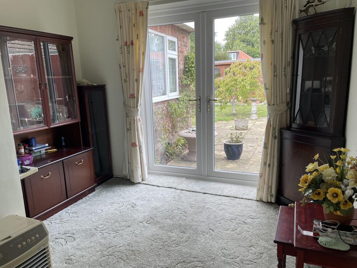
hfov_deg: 65.3
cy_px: 139
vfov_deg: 51.4
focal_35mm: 27
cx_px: 177
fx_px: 279
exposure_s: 1/107
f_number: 1.6
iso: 32
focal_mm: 4.2
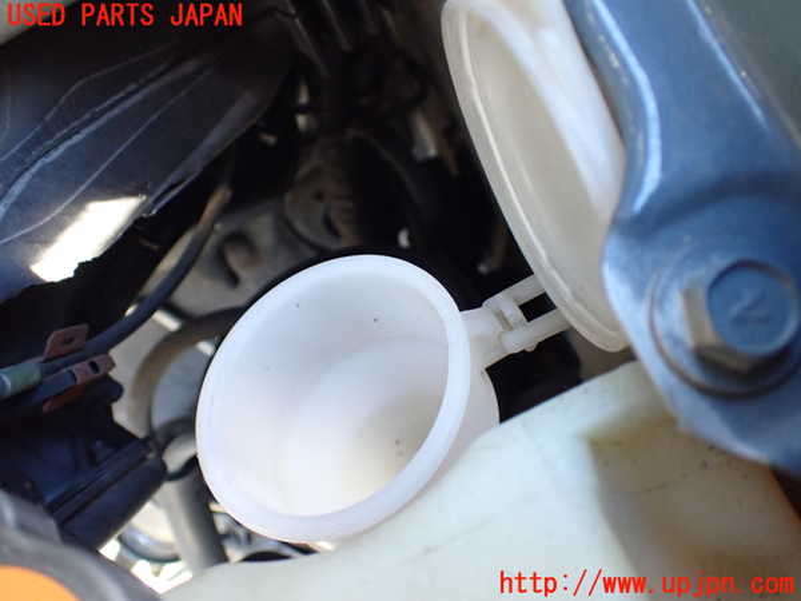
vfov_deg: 46.8
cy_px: 300
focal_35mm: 30
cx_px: 400
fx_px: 694
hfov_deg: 60.0
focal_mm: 5.4
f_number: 2.3
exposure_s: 1/125
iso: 640
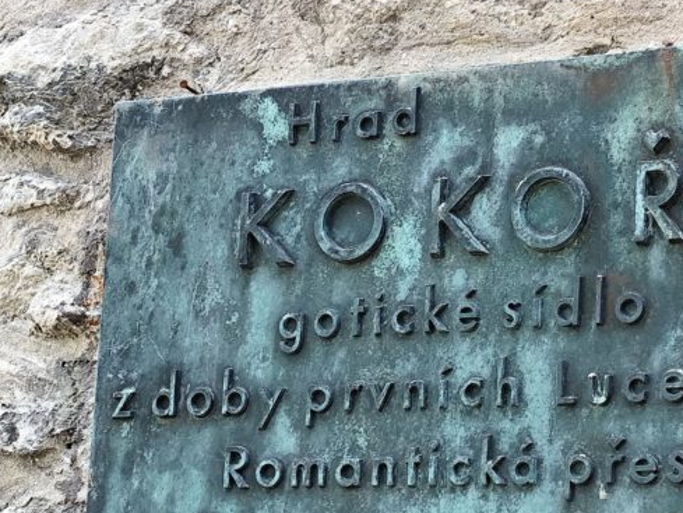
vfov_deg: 11.2
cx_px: 458
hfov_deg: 14.9
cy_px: 365
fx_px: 2605
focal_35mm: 132
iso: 80
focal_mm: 6.19
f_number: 1.65
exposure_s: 1/100
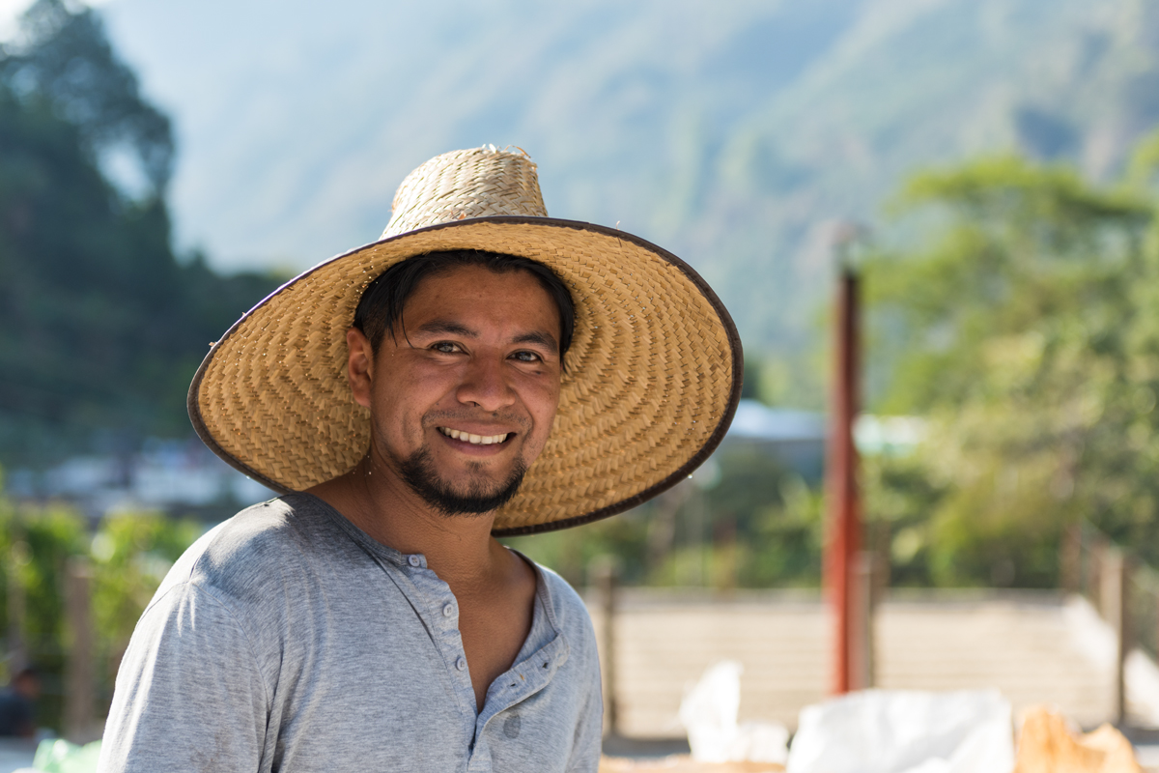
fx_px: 2125
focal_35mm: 66
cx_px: 580
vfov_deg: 20.6
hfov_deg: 30.5
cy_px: 386
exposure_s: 1/640
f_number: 2.8
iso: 100
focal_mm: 66
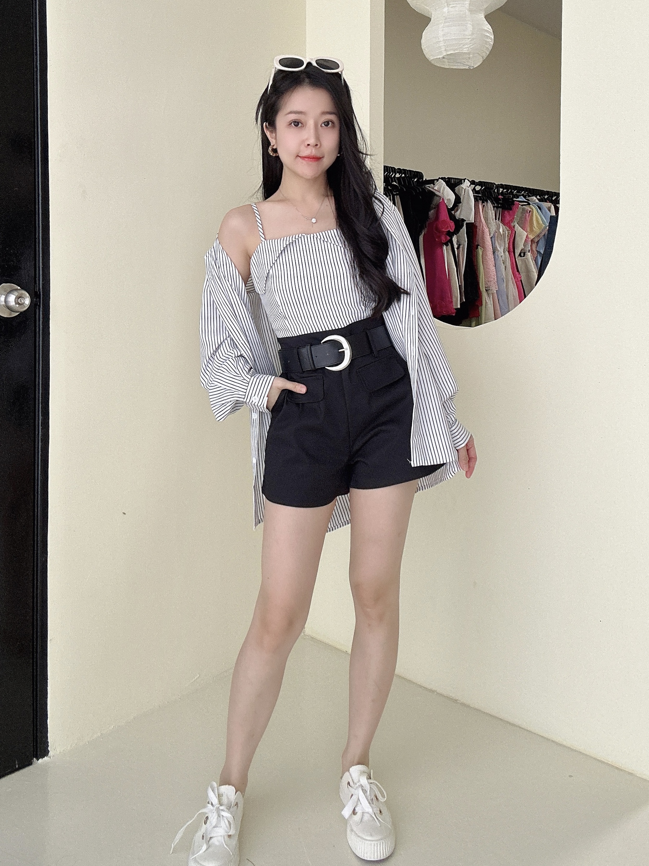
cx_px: 324
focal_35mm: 23
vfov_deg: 73.9
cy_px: 433
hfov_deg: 58.9
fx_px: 575
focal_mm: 2.69
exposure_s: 1/60
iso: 80
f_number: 1.9
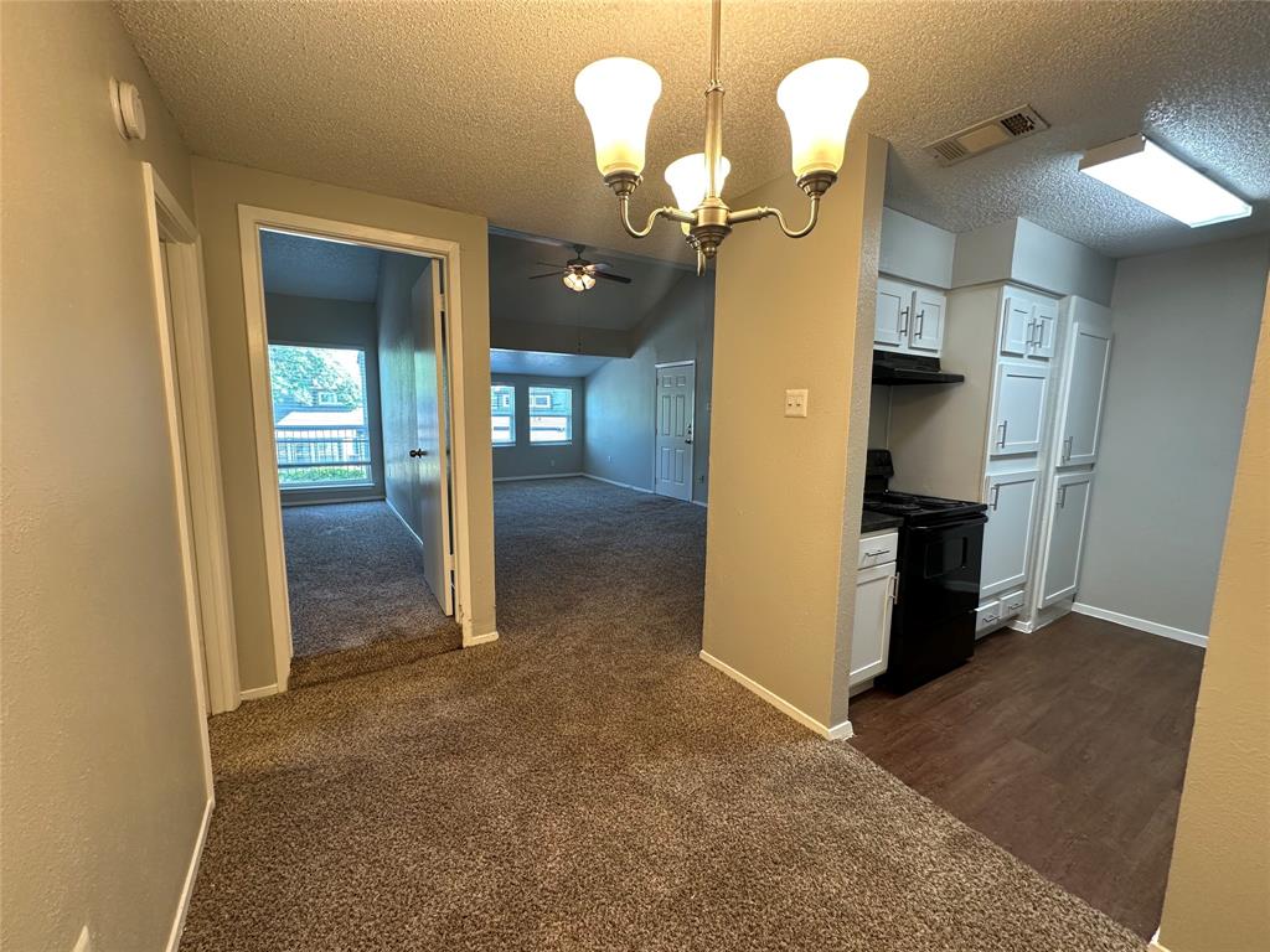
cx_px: 635
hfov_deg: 102.1
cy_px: 476
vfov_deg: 85.7
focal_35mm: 14
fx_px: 514
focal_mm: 2.22
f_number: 2.2
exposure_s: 1/60
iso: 200
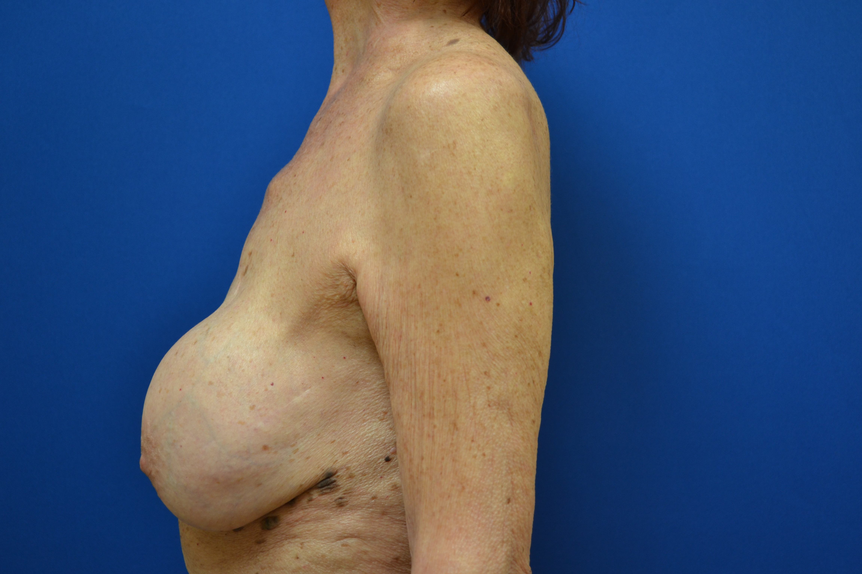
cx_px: 431
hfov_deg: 41.1
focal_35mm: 48
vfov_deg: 28.1
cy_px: 287
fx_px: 1149
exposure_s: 1/25
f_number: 4.8
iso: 400
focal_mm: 32
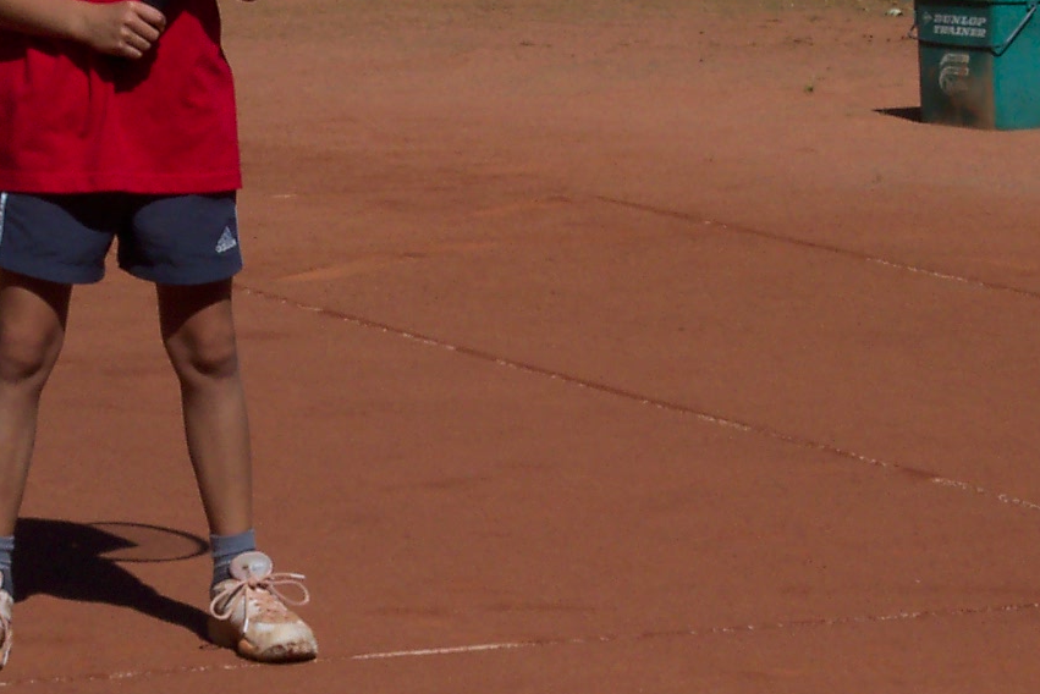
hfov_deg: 8.5
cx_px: 370
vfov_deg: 5.7
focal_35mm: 241
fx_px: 6964
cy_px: 116
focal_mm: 24
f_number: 8
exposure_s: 1/700
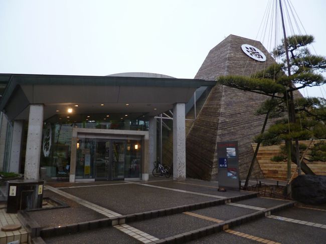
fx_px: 226
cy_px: 122
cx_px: 163
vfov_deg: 56.8
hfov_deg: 71.6
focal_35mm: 24
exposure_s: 1/60
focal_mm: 4.3
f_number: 2.5
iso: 100
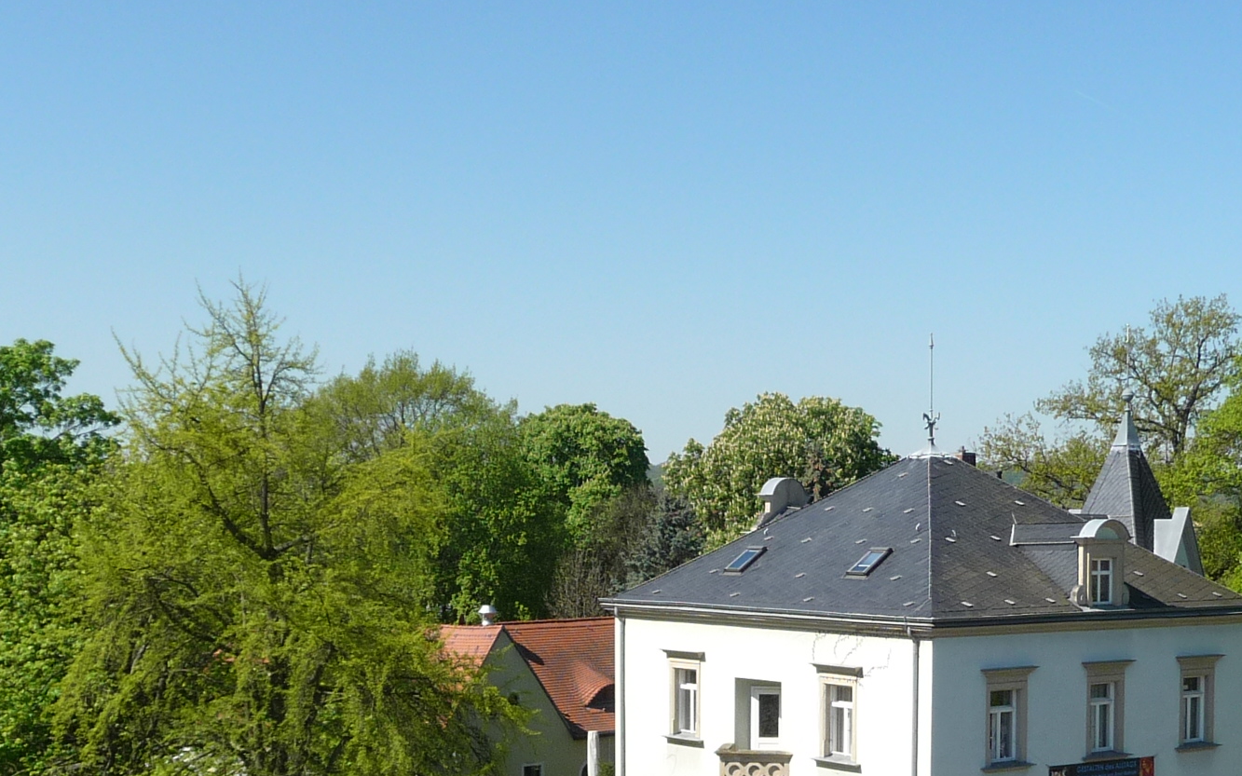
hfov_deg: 35.6
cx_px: 745
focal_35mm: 57
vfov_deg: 22.2
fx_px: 1929
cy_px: 707
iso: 100
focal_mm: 4.7
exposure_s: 1/1000
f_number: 3.3
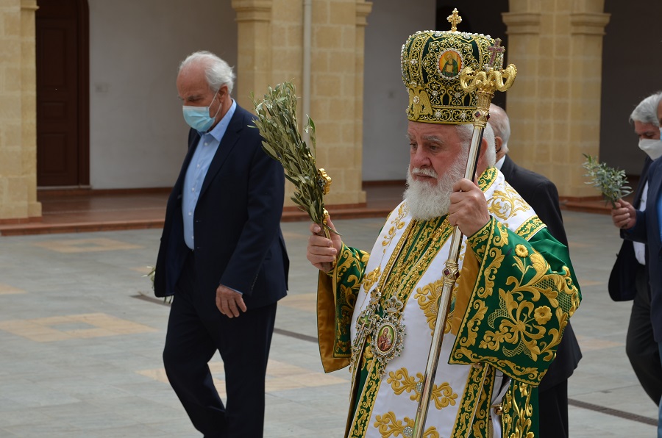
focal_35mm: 78
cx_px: 331
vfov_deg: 17.4
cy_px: 219
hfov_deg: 26.0
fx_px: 1431
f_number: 8
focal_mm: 52
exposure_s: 1/250
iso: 100
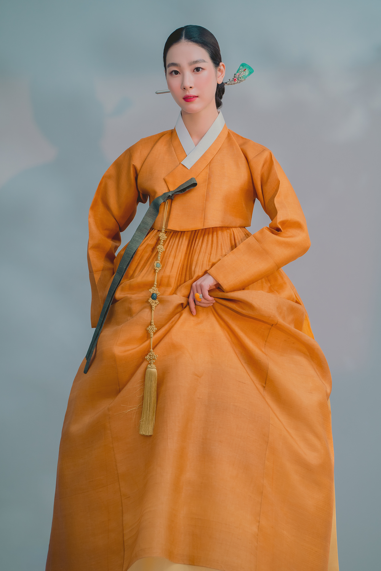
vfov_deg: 18.1
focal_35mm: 113
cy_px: 286
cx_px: 190
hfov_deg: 12.1
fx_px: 1794
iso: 400
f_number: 4
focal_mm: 113
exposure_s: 1/125
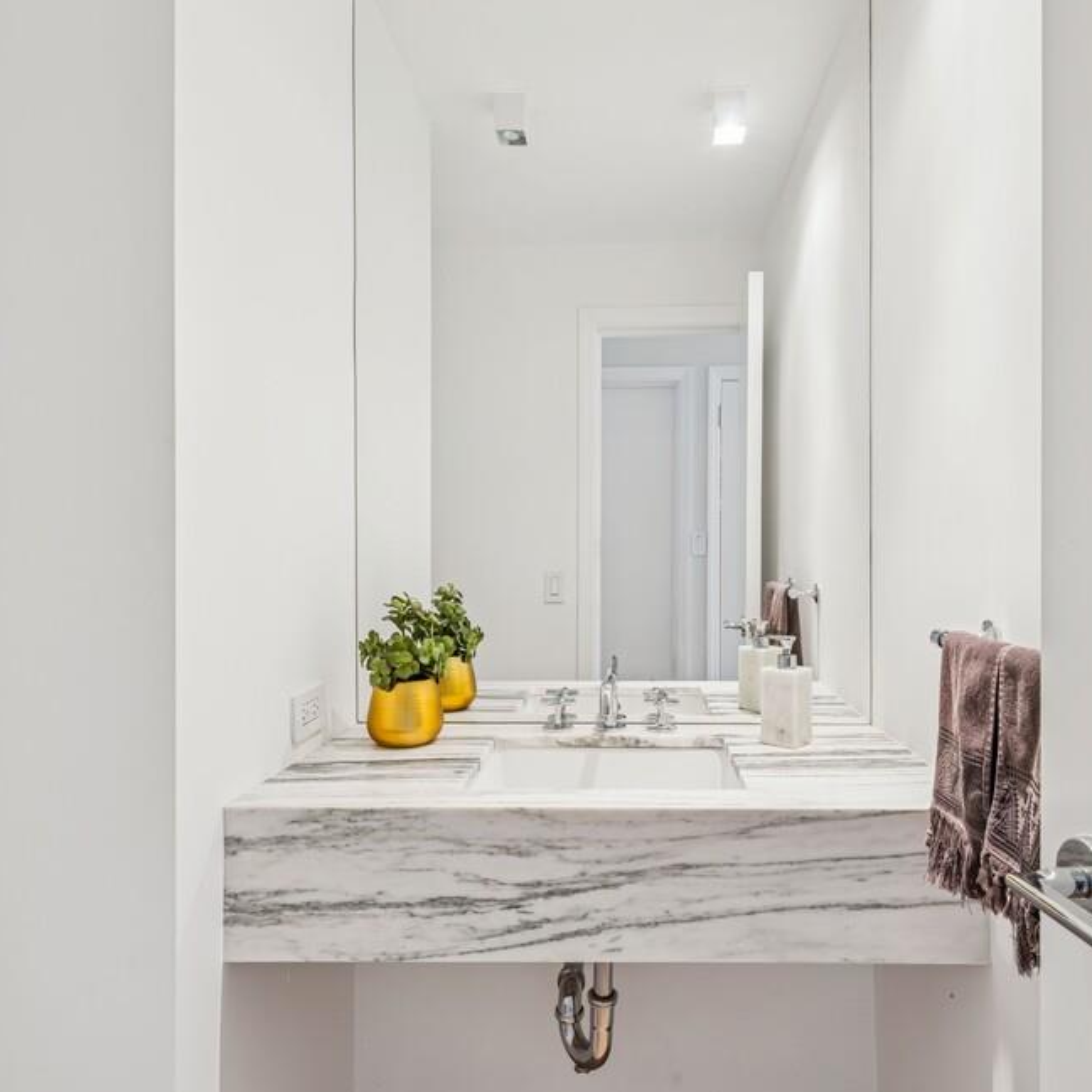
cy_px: 558
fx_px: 749
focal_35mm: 21
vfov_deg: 72.1
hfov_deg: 72.1
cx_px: 543
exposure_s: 1.3
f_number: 11
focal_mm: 16
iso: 200
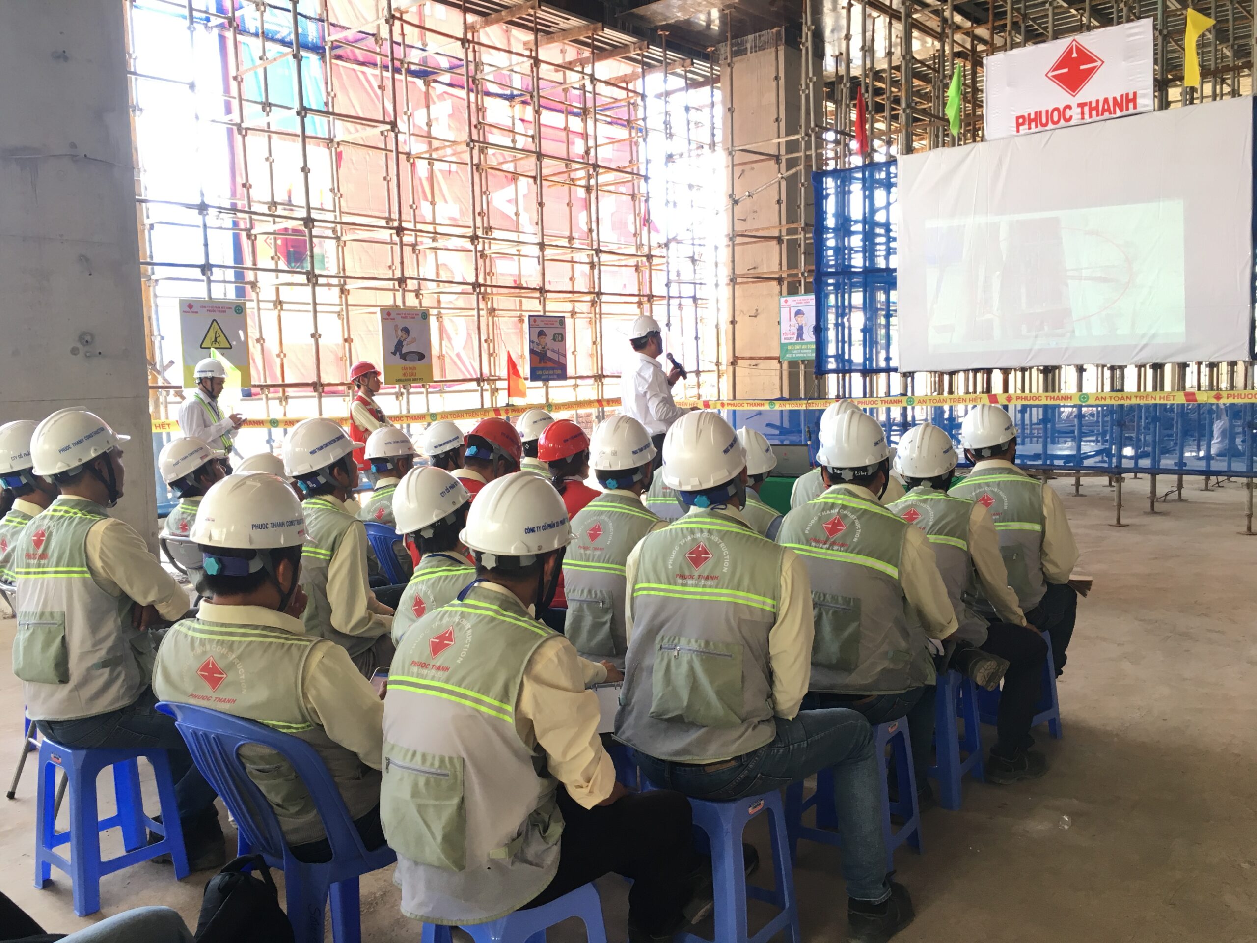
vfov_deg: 48.2
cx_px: 628
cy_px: 472
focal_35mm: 29
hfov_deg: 61.7
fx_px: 1053
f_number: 2.2
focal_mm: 4.15
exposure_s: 1/33
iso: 25
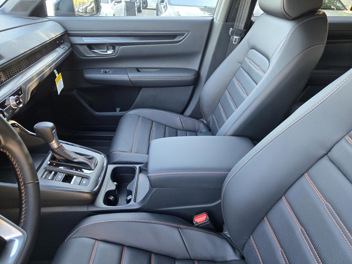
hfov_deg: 73.9
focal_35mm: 23
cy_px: 132
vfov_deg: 58.9
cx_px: 176
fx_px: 234
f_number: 1.8
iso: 320
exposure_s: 1/100
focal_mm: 5.4
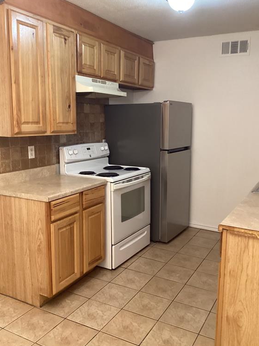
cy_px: 173
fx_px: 319
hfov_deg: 44.2
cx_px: 133
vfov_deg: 56.8
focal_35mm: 32
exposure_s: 1/40
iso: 250
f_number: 2.4
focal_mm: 3.3
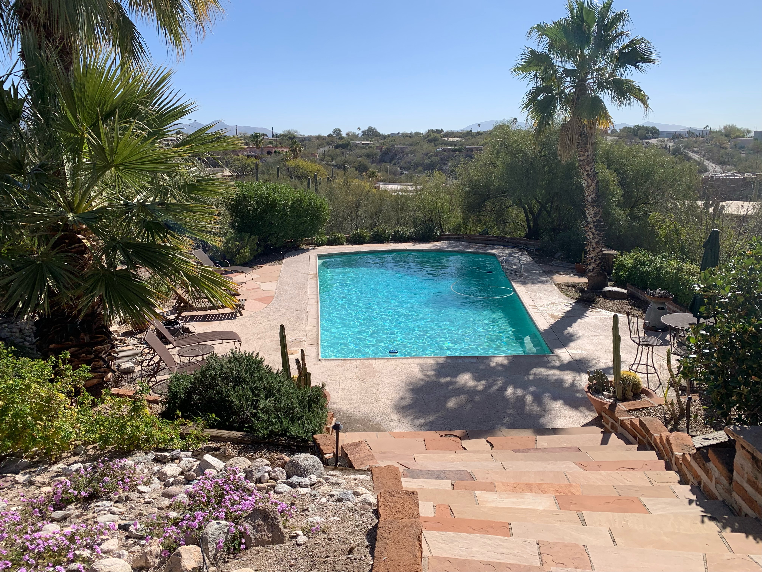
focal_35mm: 26
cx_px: 381
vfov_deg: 53.1
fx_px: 572
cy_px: 286
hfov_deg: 67.3
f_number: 1.8
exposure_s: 1/2833
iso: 25
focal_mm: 4.25
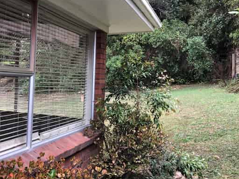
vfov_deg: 40.5
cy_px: 72
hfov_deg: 52.3
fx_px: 242
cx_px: 97
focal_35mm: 35
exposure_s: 1/120
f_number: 1.8
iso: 50
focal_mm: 3.99
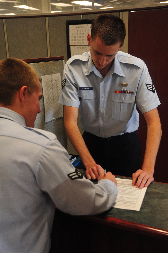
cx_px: 84
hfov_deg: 28.0
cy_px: 126
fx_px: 336
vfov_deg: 41.1
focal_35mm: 48
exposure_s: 1/50
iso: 1250
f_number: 6.3
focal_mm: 48
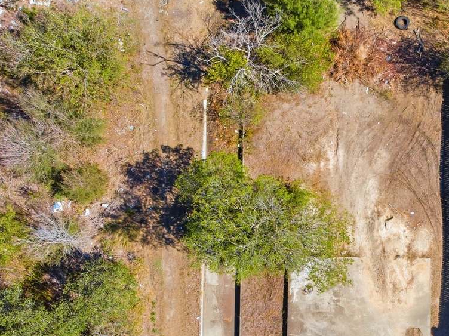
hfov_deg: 40.2
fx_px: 596
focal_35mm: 46
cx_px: 331
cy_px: 272
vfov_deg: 30.7
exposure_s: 1/1160
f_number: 2.8
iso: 111
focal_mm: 4.5
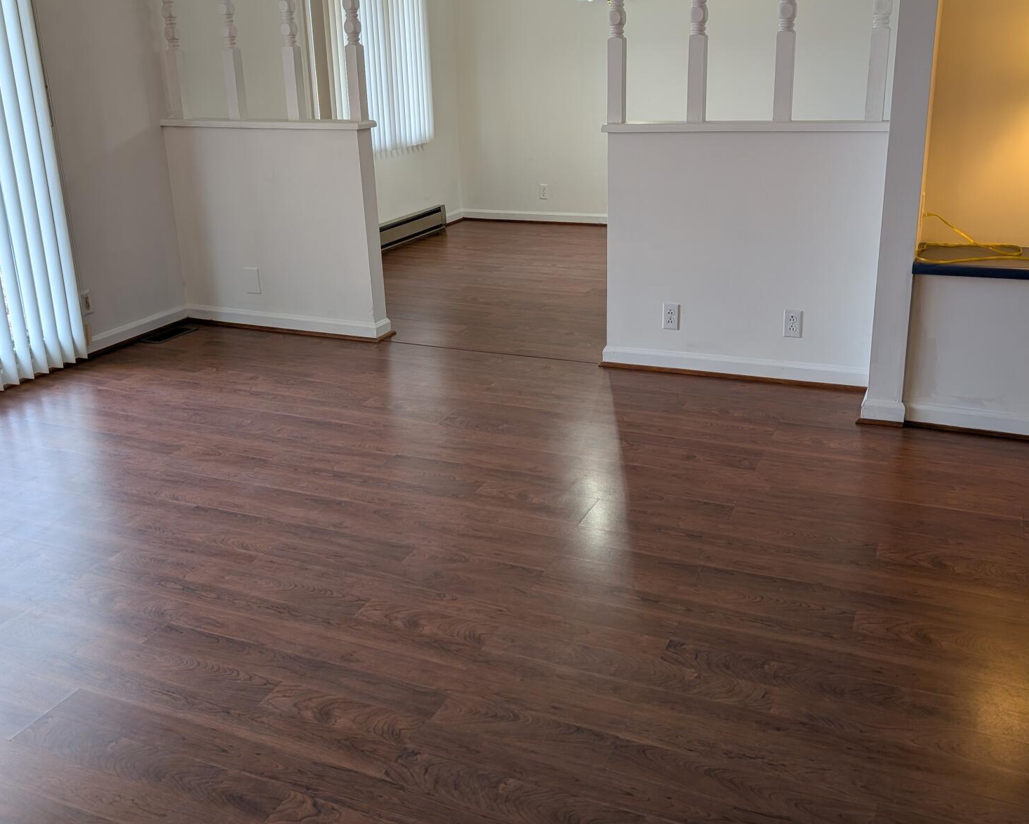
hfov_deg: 55.7
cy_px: 357
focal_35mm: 32
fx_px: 975
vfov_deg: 45.7
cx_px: 508
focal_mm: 6.9
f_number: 1.68
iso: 15
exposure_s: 1/202
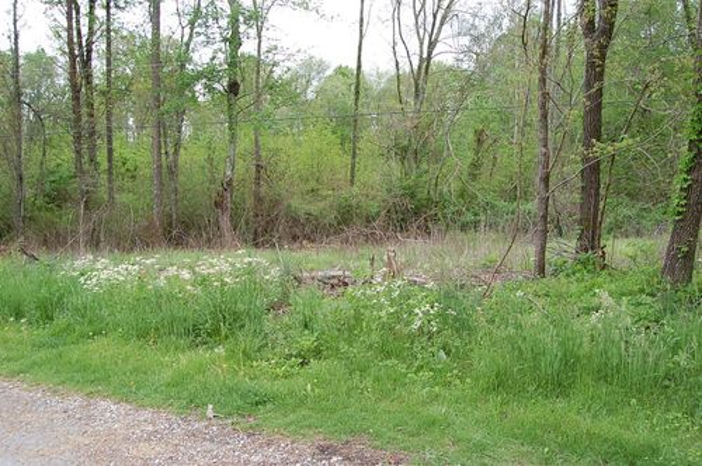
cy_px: 233
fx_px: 526
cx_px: 351
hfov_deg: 67.4
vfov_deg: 47.8
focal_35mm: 27
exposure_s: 1/200
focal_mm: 18
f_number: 7.1
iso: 200
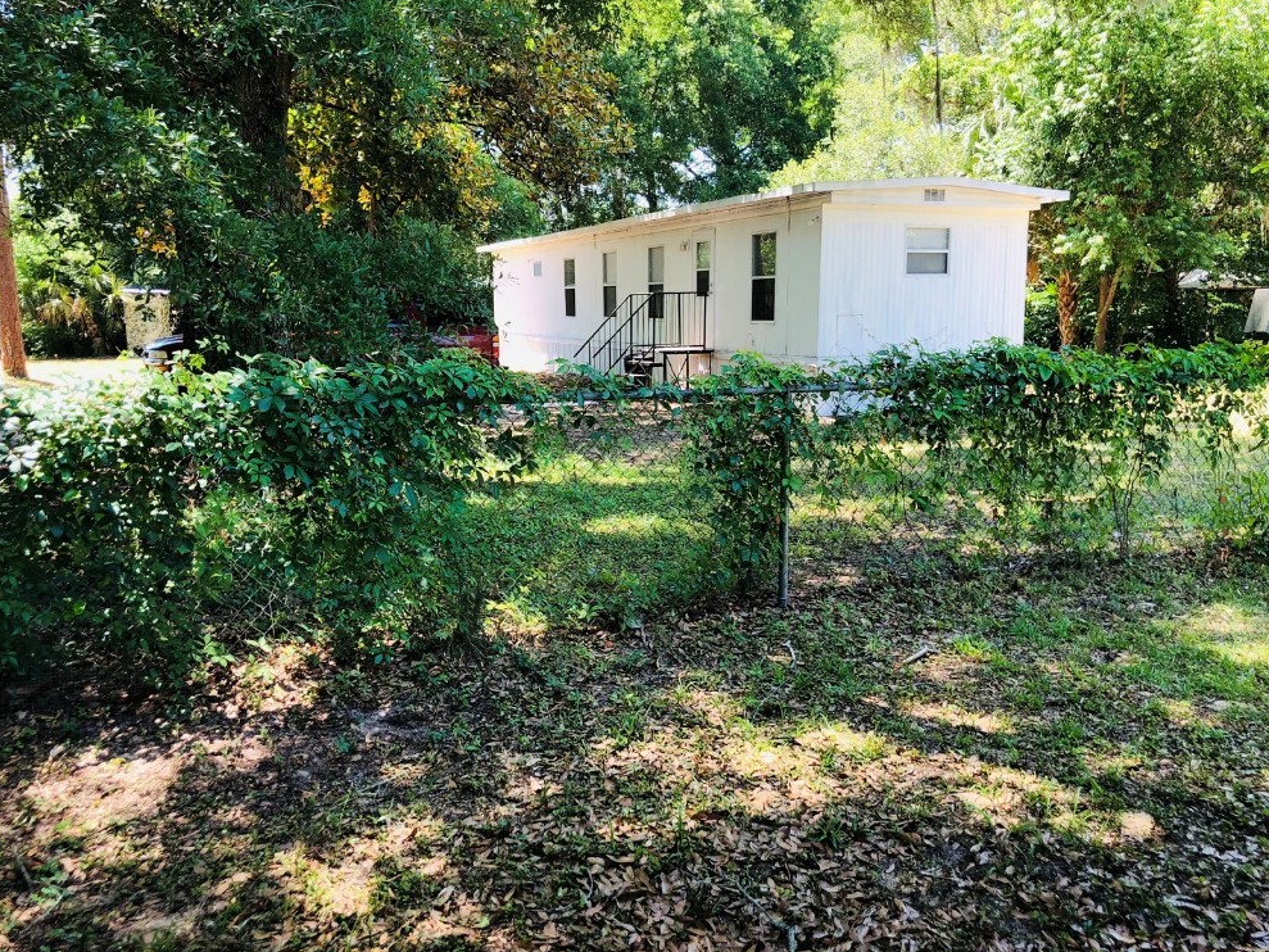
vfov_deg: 48.2
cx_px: 643
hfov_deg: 61.7
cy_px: 473
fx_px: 1063
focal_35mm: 29
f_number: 1.8
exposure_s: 1/163
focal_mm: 3.99
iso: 20
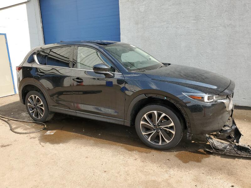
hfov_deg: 67.3
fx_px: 189
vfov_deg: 53.1
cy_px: 94
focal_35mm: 26
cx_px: 126
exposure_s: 1/1000
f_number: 1.5
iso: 50
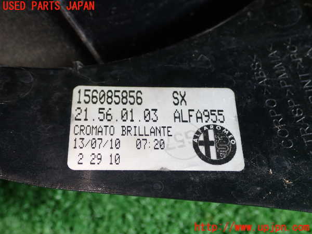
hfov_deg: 42.9
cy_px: 117
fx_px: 397
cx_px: 156
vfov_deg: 32.9
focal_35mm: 44
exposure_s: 1/50
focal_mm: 7.84
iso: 200
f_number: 2.9
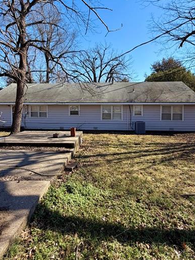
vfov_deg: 78.6
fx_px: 158
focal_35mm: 21
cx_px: 96
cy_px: 114
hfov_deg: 63.4
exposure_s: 1/770
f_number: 2.2
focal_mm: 2.22
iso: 32
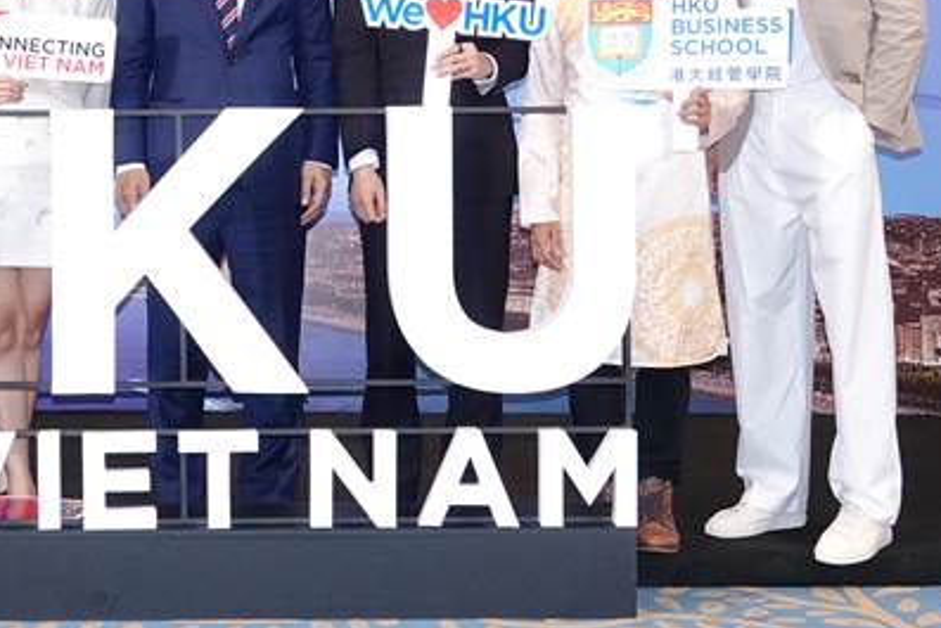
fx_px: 2432
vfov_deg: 14.6
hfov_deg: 21.6
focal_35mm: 93
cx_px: 185
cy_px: 69
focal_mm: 15.17
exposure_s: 1/125
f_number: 3.2
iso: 1250
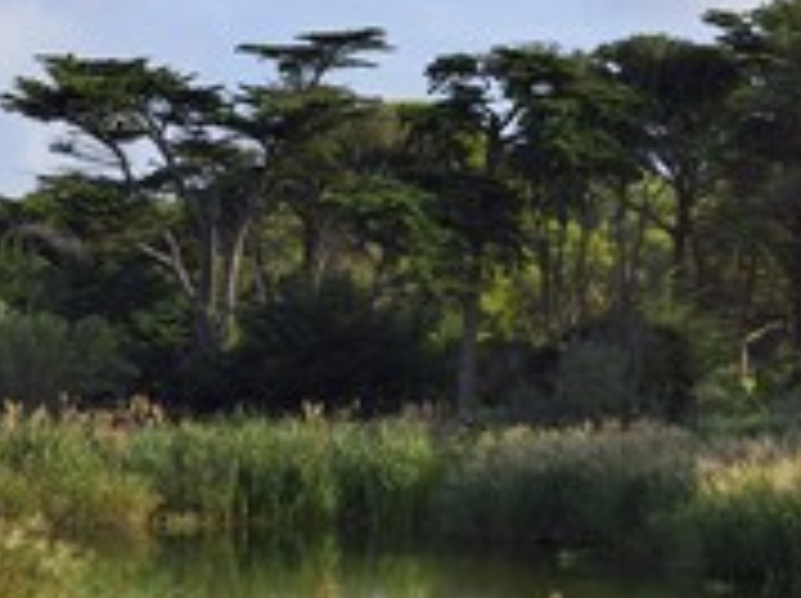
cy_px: 508
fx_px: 3258
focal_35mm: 141
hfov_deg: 14.0
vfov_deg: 10.5
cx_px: 468
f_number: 9
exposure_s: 1/250
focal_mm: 62
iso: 200
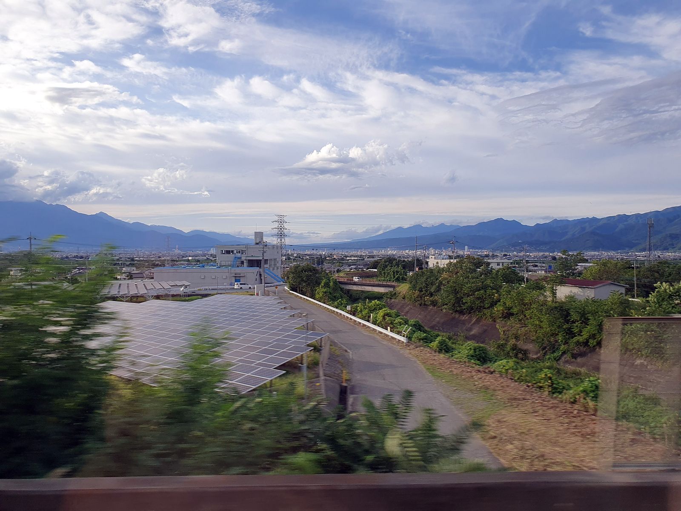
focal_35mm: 26
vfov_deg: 53.1
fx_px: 511
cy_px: 256
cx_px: 340
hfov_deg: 67.3
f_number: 2.4
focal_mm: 4.32
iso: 50
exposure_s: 1/199
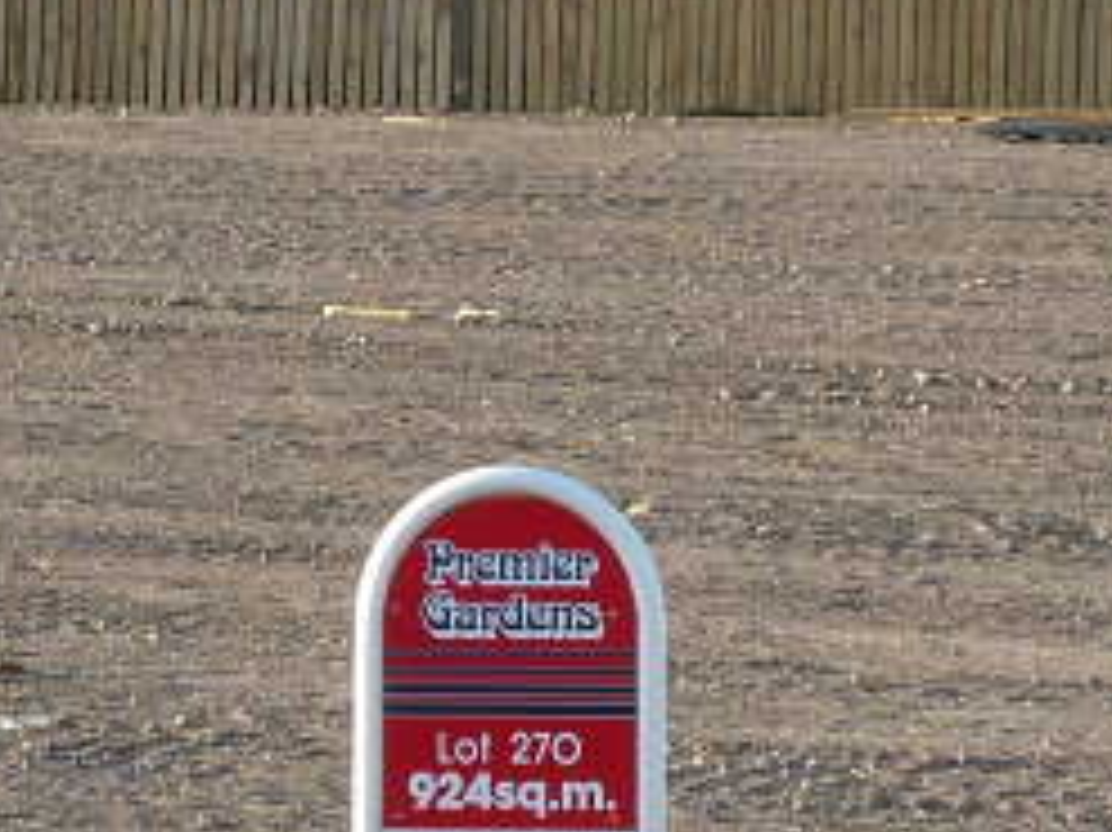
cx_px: 311
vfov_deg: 5.5
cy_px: 549
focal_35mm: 272
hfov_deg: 7.3
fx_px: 8733
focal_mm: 10.4
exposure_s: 1/200
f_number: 4.5
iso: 100
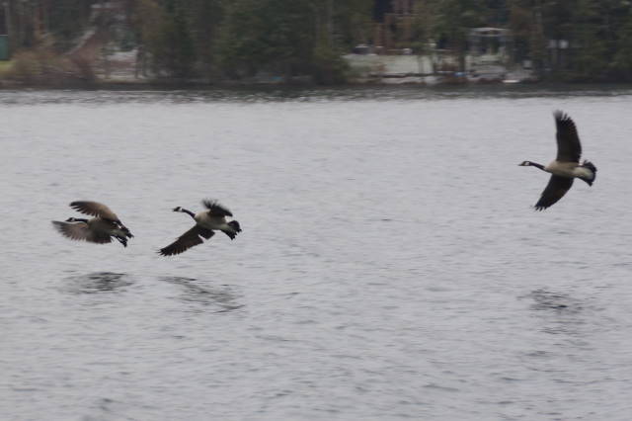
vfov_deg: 9.1
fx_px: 2632
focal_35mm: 150
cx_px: 316
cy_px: 210
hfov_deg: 13.7
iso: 320
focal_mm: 100
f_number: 5.6
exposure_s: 1/160
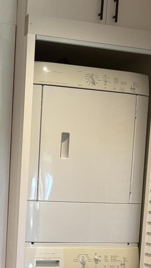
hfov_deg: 17.0
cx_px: 17
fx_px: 498
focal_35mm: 70
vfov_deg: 29.0
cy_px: 241
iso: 125
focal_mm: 5.96
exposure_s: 1/60
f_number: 1.6
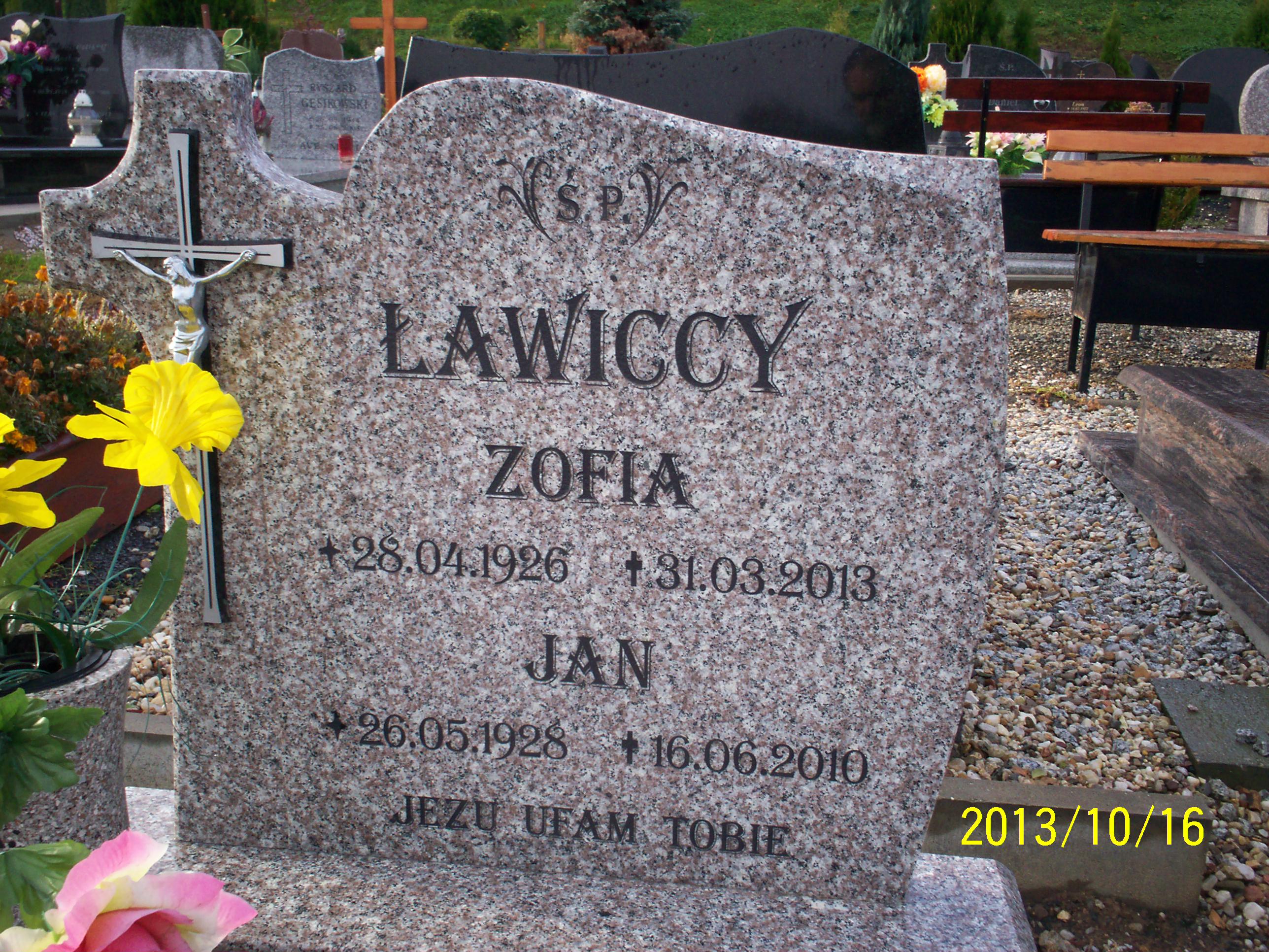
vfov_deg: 39.7
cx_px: 634
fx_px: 1320
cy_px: 476
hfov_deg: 51.4
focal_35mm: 36
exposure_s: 1/97.6
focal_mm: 6
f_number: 4.5
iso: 100
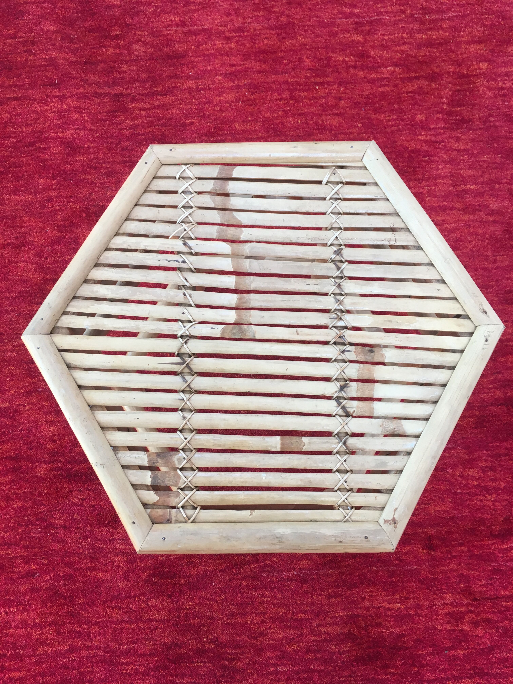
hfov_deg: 48.2
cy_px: 342
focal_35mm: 29
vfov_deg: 61.7
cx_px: 256
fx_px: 573
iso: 32
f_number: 2.2
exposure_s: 1/33
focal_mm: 4.15
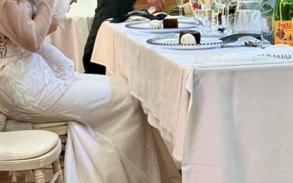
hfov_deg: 18.1
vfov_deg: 11.3
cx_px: 129
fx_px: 918
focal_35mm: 115
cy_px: 32
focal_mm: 6.76
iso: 400
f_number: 1.78
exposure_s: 1/40
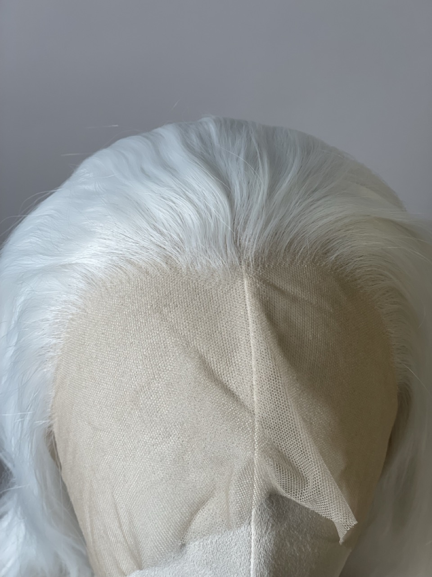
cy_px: 288
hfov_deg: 28.0
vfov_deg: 36.8
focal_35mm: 52
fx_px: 865
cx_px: 216
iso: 50
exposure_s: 1/122
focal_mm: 6
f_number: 2
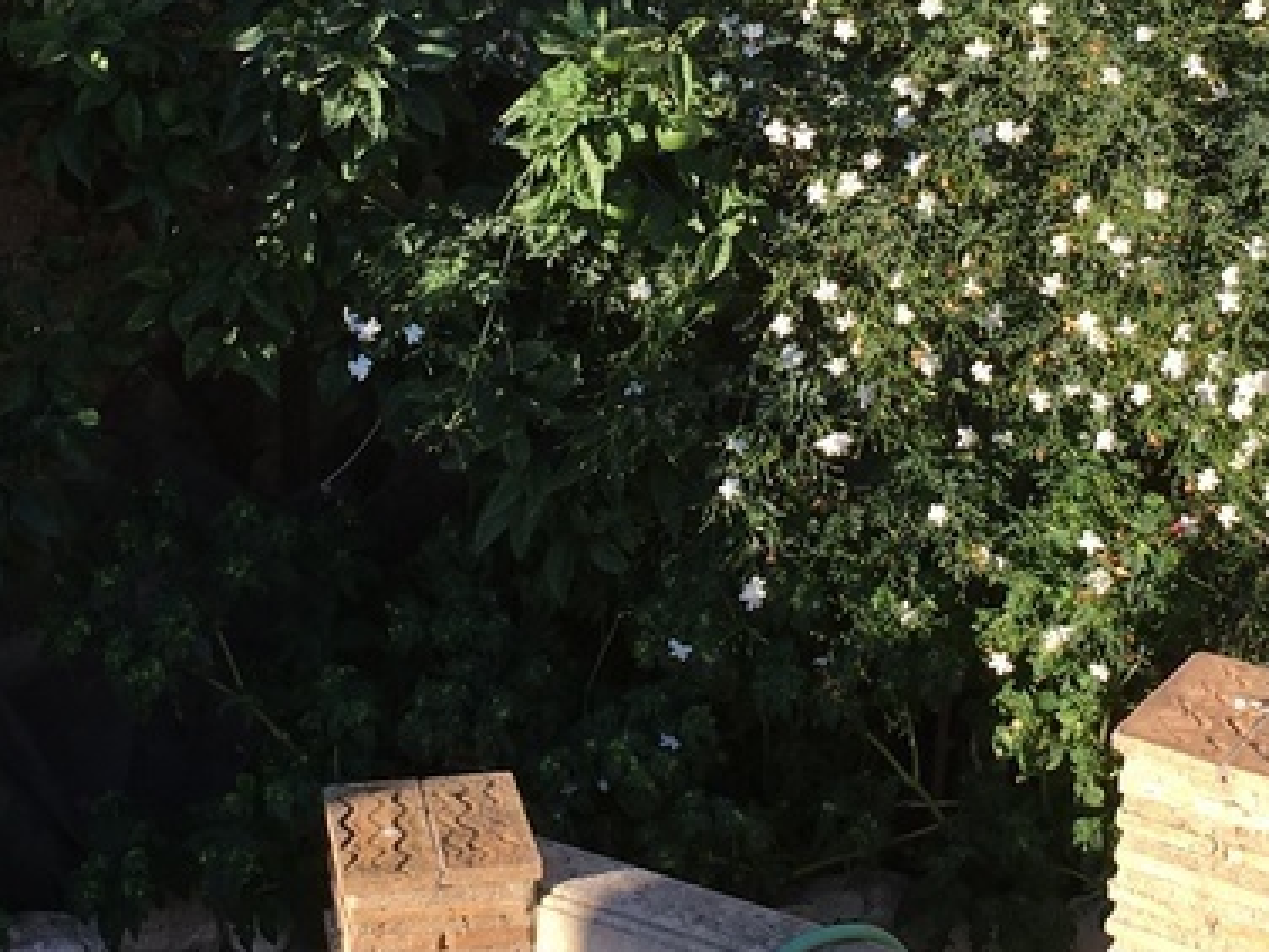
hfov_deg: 24.7
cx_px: 668
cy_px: 196
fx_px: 2896
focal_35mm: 79
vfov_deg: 18.5
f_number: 2.2
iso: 25
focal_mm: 4.15
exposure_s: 1/496
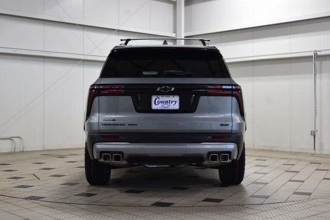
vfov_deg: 23.8
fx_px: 523
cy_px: 110
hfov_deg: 35.0
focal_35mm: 57
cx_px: 165
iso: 400
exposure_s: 1/20
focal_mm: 38
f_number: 6.3
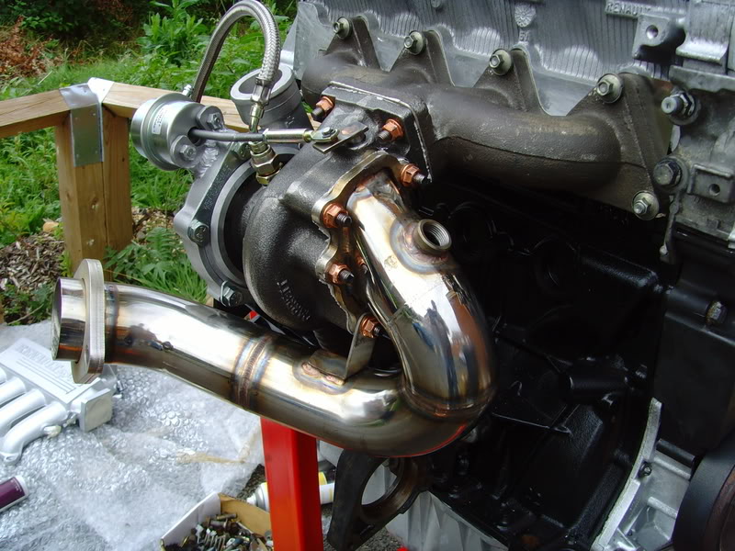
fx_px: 828
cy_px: 276
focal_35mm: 39
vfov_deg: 36.8
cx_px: 368
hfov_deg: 47.9
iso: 80
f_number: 3.5
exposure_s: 1/350
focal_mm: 6.6
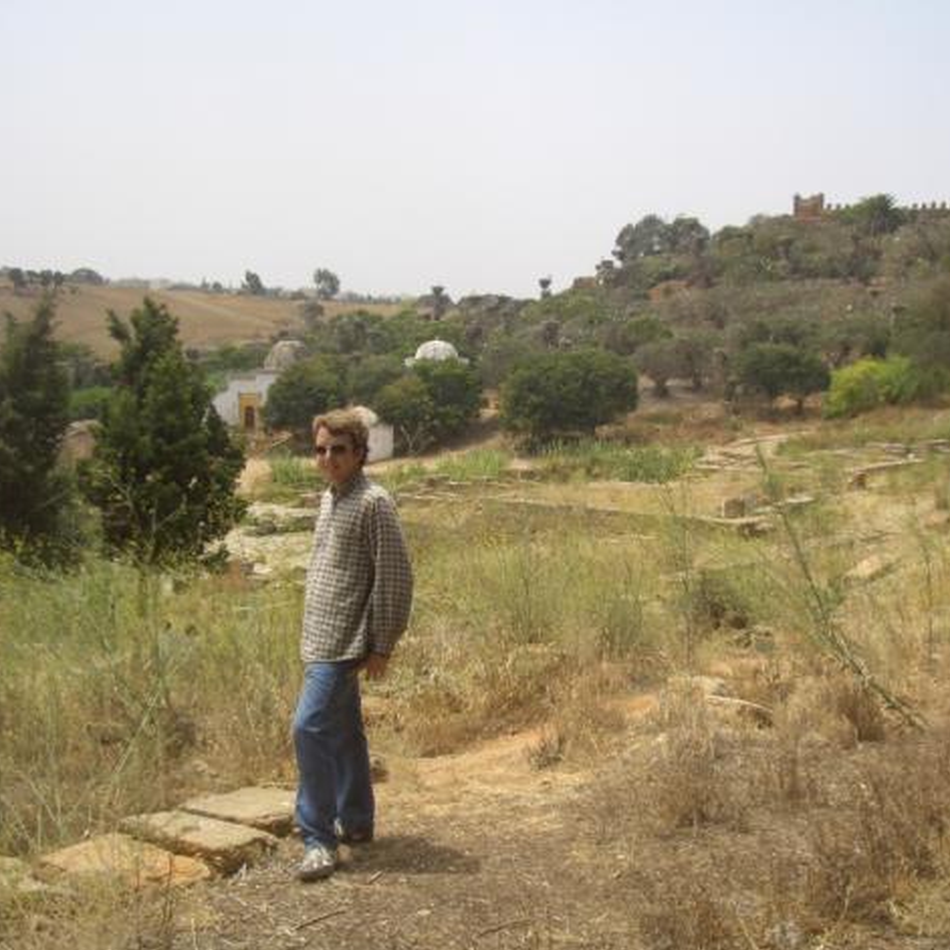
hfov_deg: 40.0
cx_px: 498
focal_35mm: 42
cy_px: 482
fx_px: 1304
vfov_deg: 40.0
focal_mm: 5.8
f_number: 4.3
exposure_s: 1/320
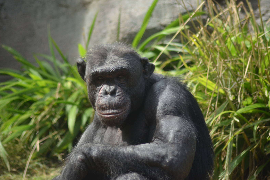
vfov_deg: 4.3
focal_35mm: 317
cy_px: 90
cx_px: 134
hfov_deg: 6.5
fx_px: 2377
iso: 800
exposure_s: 1/800
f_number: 4.8
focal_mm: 210
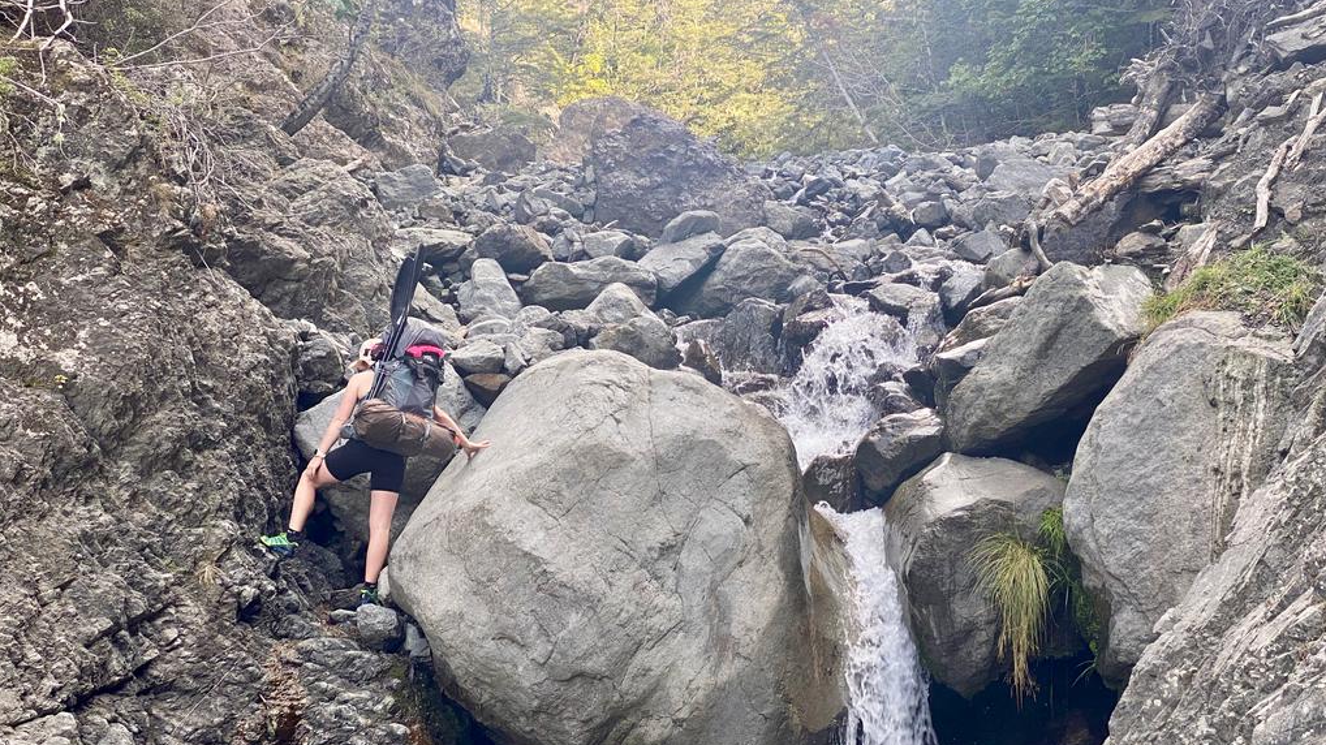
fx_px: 2004
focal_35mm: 57
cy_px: 448
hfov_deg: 36.6
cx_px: 662
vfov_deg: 21.0
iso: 40
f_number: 2
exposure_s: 1/122
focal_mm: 6
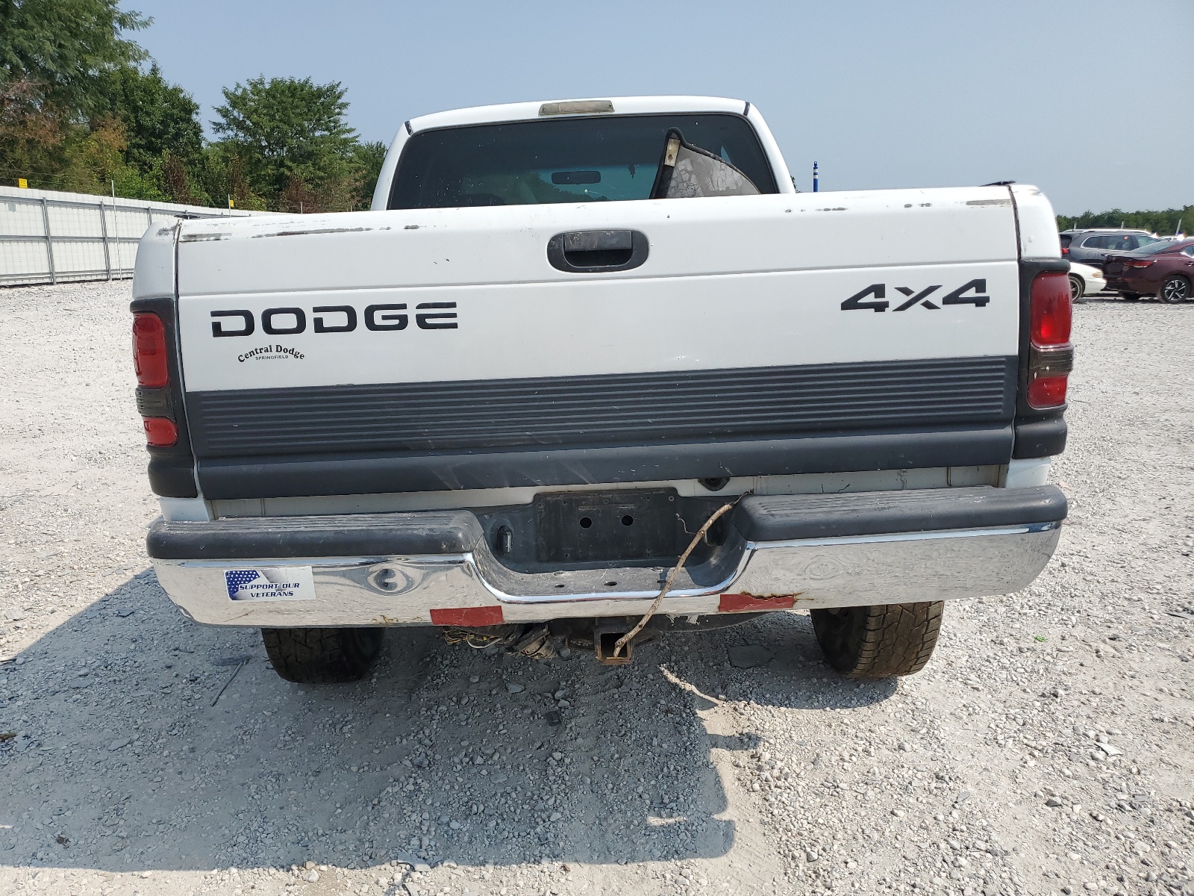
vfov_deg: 53.1
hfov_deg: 67.3
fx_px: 897
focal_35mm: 26
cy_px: 448
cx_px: 597
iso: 50
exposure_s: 1/5000
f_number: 1.5
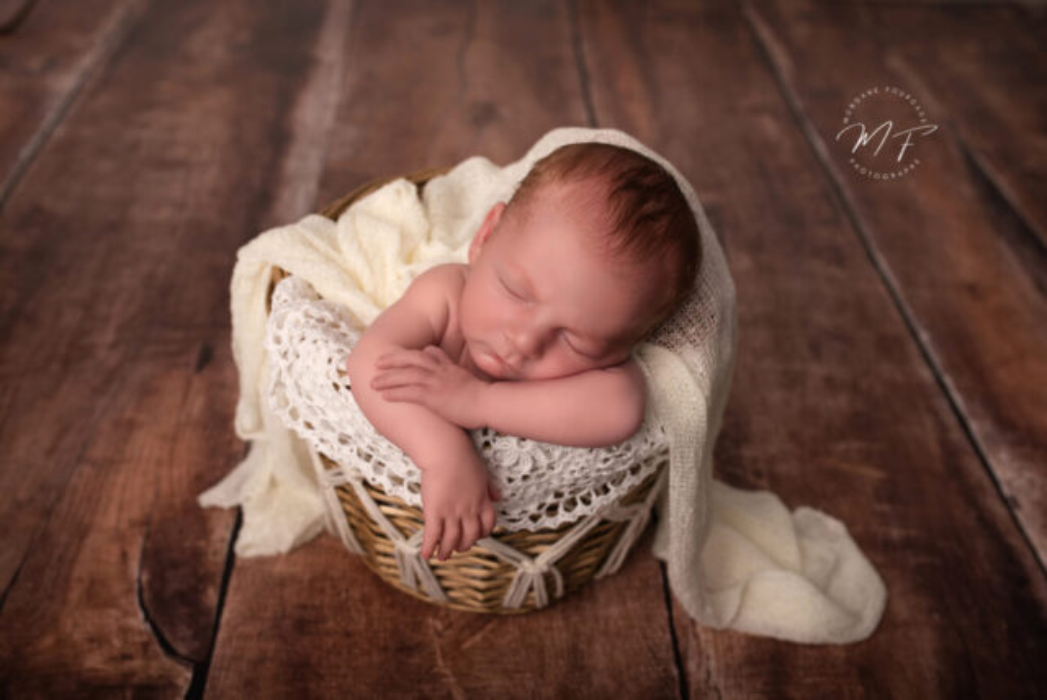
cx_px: 524
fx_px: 1019
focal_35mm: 35
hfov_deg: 54.4
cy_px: 350
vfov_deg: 37.9
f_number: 4
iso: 100
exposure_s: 1/200
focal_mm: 35
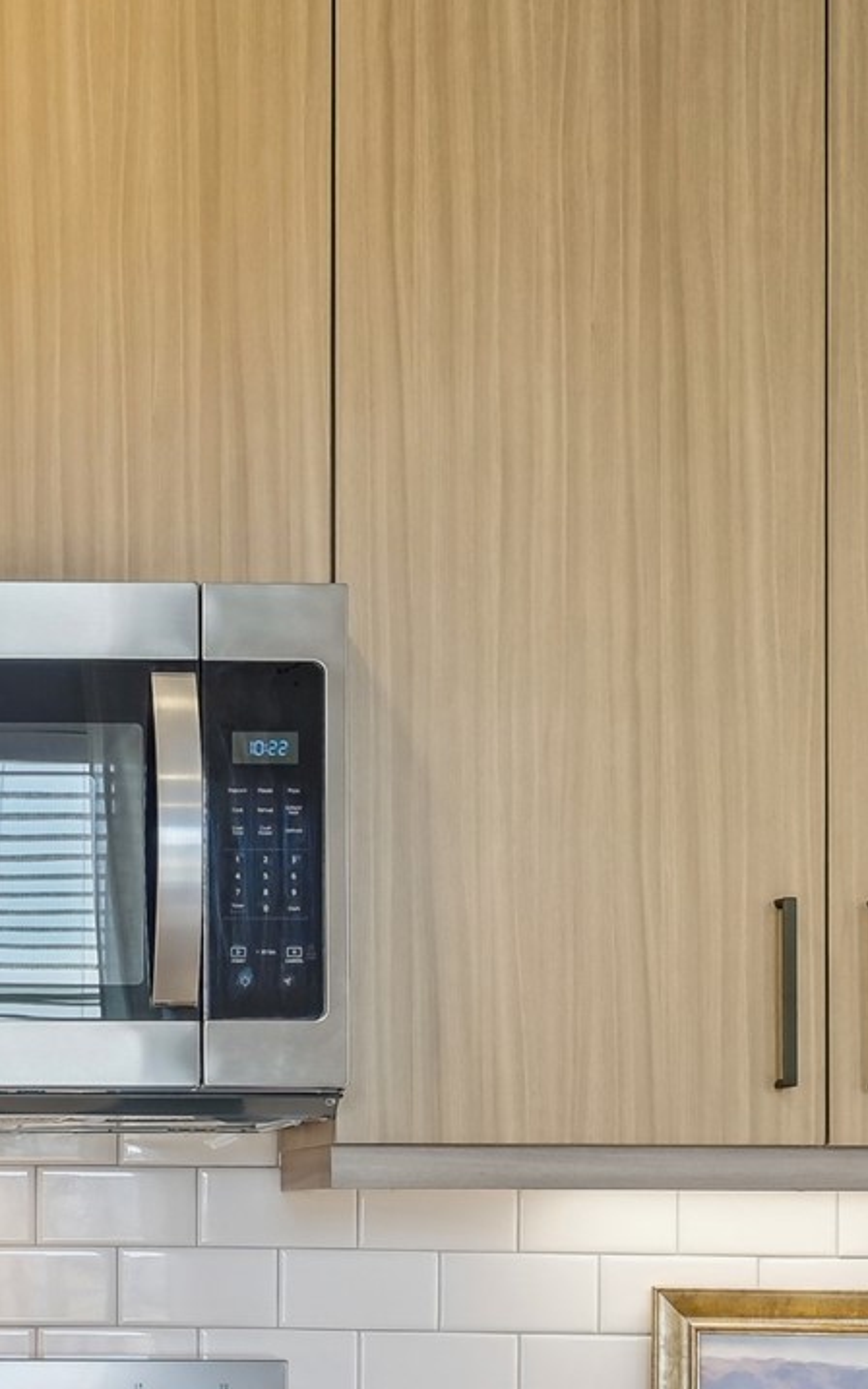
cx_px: -114
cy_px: 1211
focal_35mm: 71
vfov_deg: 28.0
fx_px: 2688
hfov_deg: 17.6
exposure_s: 1/20
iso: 400
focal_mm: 23
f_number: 8
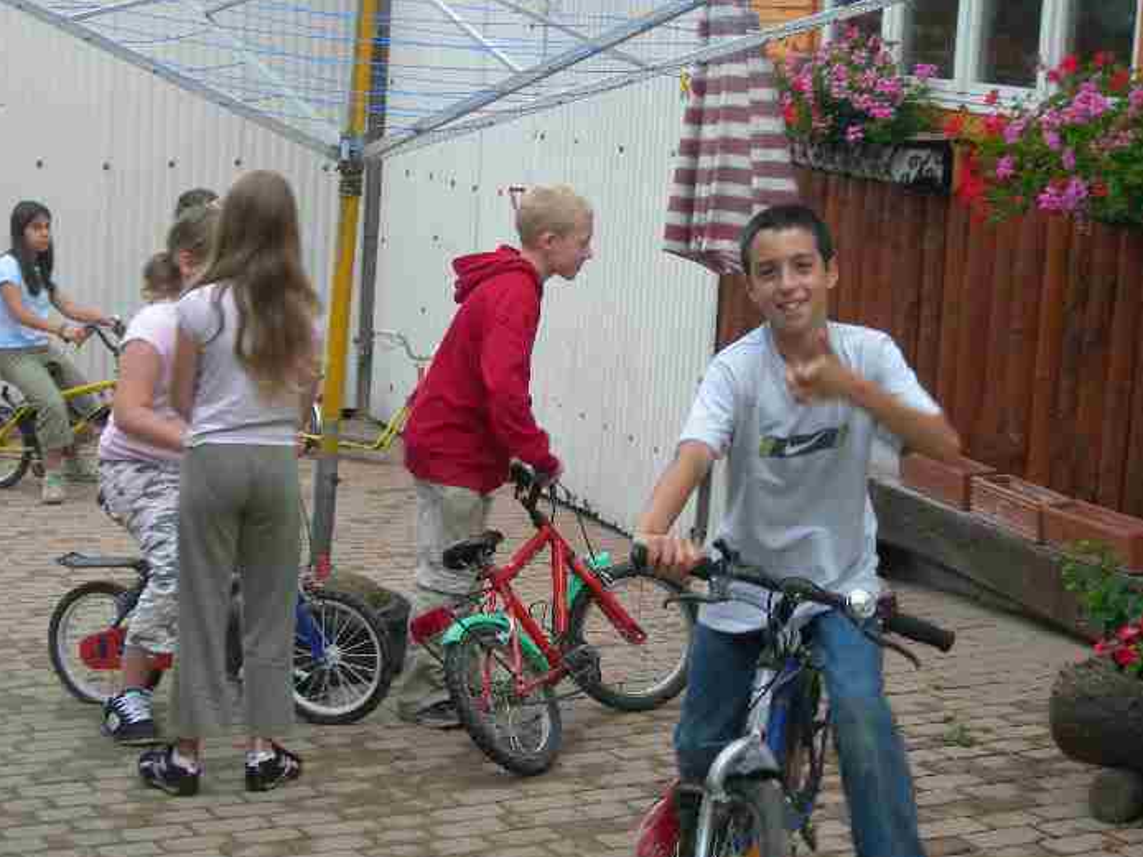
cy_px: 400
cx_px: 496
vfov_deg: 17.8
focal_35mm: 83
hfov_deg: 23.5
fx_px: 2740
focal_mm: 14.9
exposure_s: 1/51.3
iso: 50
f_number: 3.7
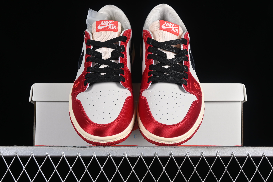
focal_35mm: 75
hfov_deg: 27.0
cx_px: 136
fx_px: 569
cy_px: 91
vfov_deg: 18.2
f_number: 7.1
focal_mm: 50
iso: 160
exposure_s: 1/80
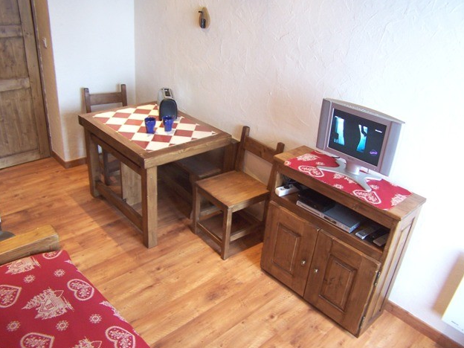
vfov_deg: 36.8
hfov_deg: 47.9
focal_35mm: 39
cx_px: 235
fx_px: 523
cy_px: 174
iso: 140
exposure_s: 1/15
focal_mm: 6.3
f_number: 2.8
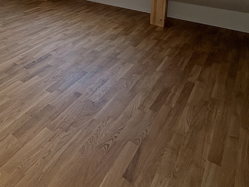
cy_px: -32
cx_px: 9
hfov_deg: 44.0
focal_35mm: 37
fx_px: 266
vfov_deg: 32.6
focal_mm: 2.22
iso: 100
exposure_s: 1/100
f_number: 2.2
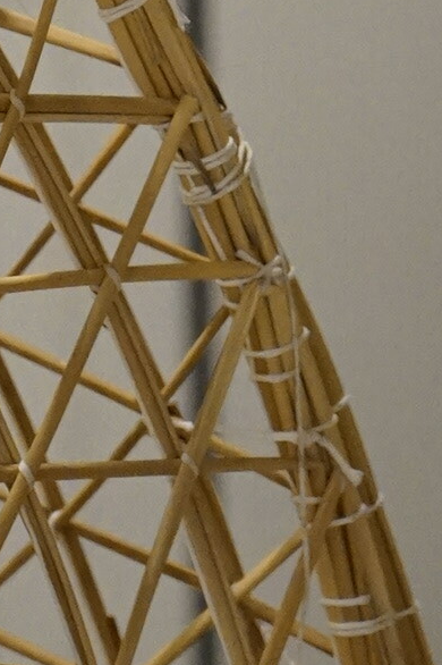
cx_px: -164
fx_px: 5015
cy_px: -513
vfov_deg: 7.4
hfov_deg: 5.0
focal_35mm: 272
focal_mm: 53
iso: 5000
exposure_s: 1/160
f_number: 5
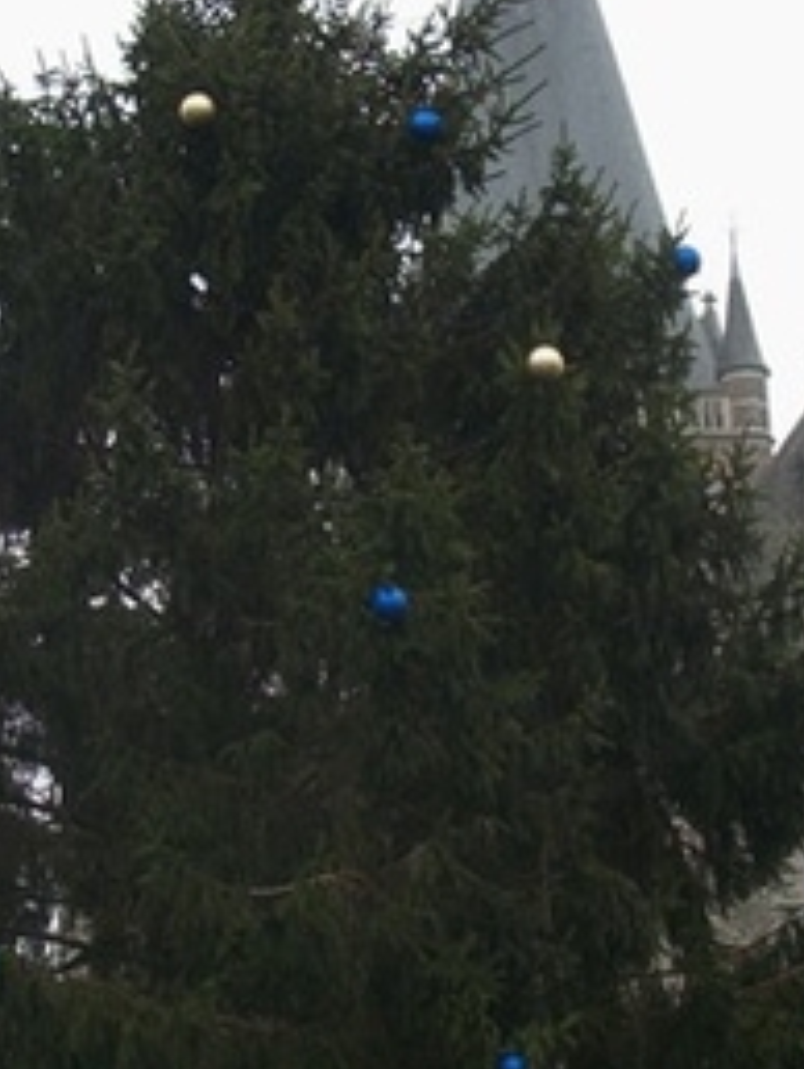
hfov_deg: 15.9
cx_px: 361
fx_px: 2875
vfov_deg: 21.0
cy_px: 746
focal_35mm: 93
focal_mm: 7.1
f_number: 3.2
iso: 80
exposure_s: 1/160
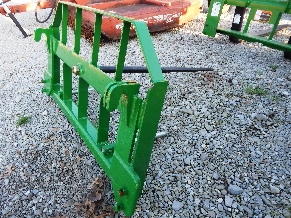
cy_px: 106
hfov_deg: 71.5
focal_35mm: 24
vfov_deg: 56.8
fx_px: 202
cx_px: 133
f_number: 3
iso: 125
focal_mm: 4
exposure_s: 1/100
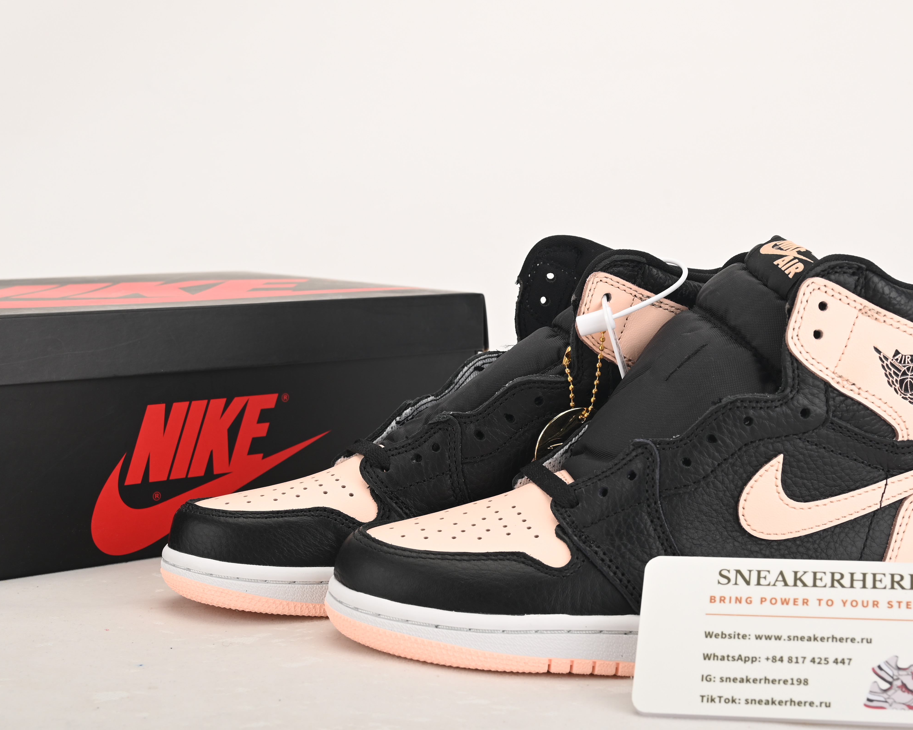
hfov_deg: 29.0
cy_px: 385
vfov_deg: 23.5
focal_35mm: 65
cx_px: 564
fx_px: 1756
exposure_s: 1/200
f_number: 11
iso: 100
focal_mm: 46
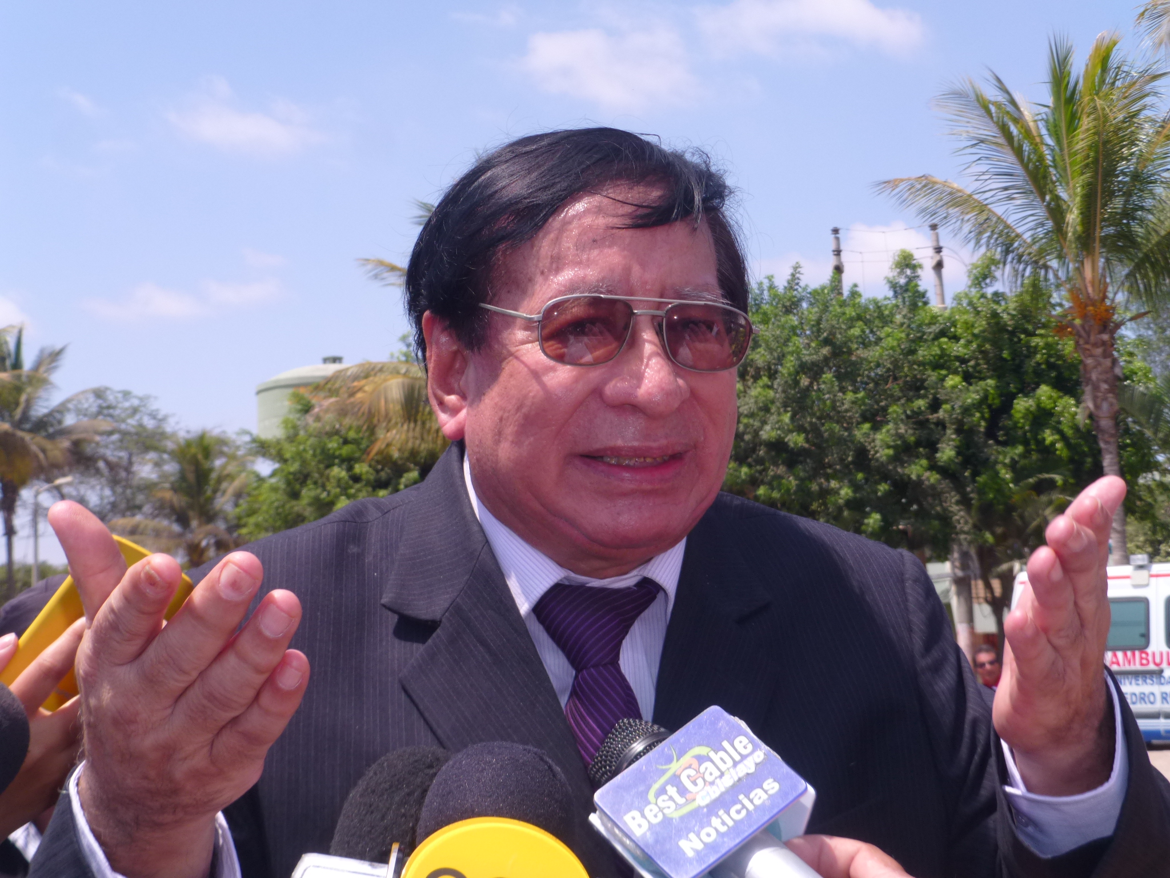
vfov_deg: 27.0
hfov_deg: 35.5
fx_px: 1825
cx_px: 585
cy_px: 439
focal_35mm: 54
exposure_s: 1/500
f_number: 4.6
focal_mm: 9.7
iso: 100
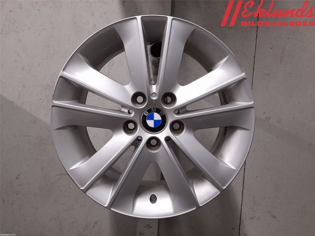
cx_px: 158
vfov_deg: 54.9
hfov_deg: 69.4
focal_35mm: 25
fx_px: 227
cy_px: 118
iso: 320
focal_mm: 4.6
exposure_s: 1/33
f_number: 2
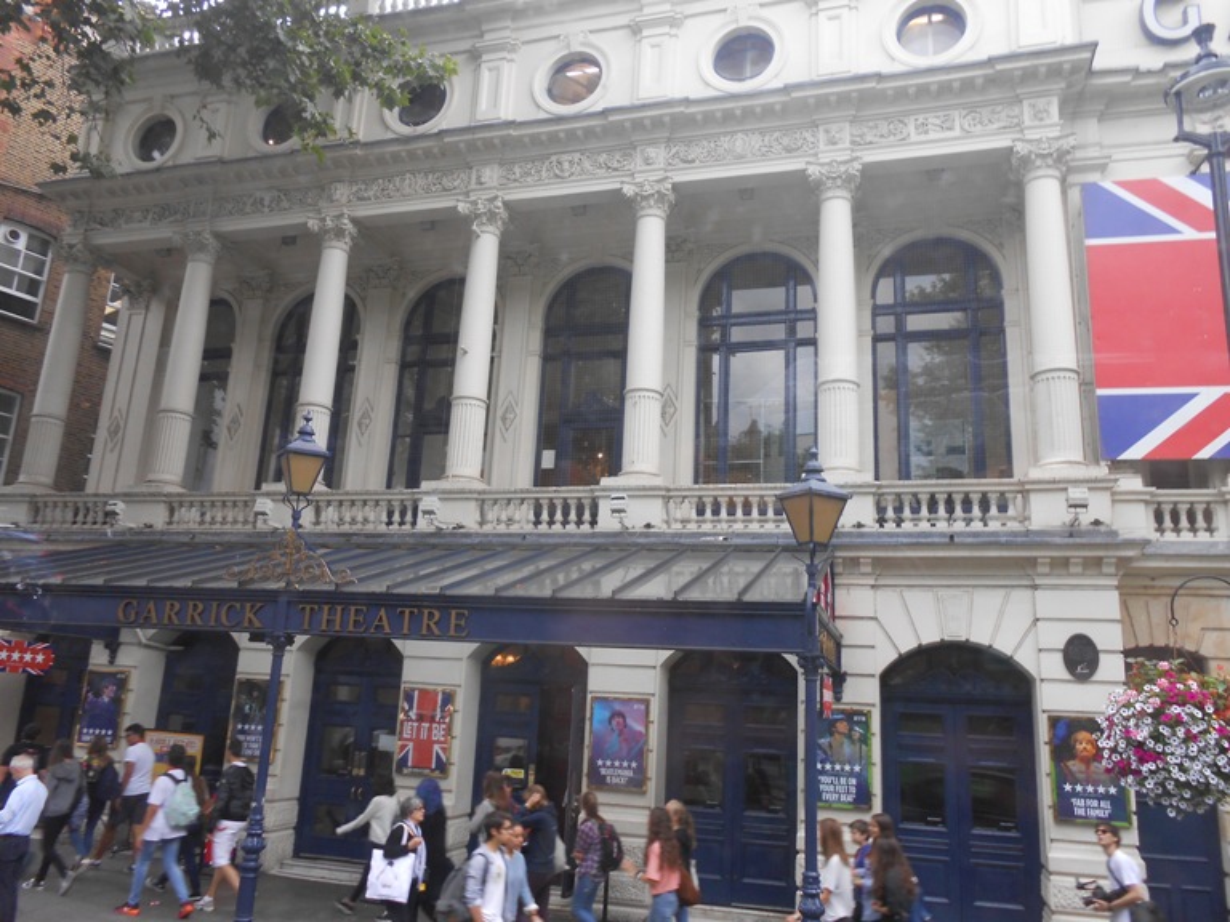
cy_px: 461
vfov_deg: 53.1
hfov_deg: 67.3
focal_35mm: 26
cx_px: 615
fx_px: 924
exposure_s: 1/30
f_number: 3.5
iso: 125
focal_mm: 4.6
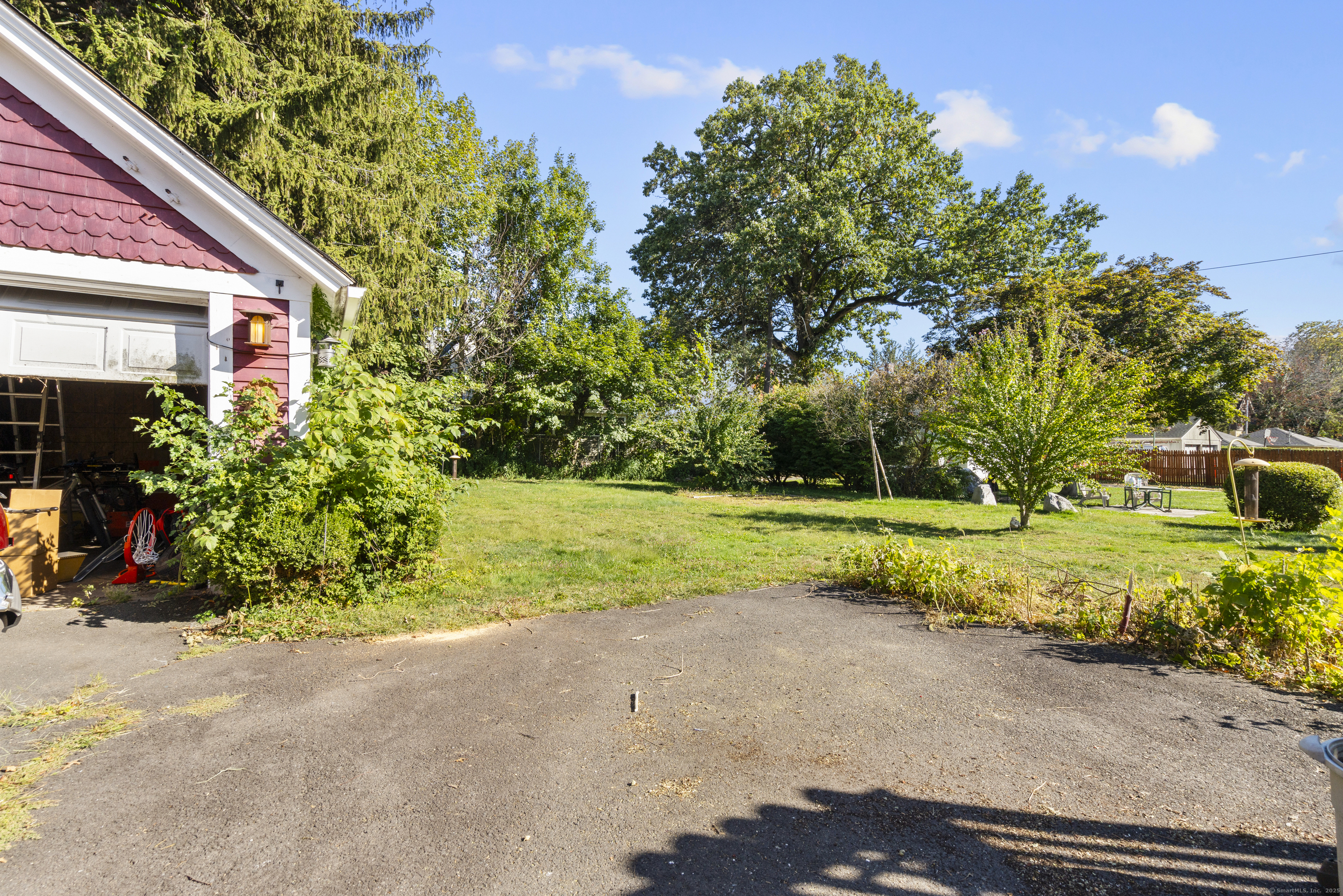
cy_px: 448
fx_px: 597
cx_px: 672
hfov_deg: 96.7
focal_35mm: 16
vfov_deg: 73.7
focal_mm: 16
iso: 200
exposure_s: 1/25
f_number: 9
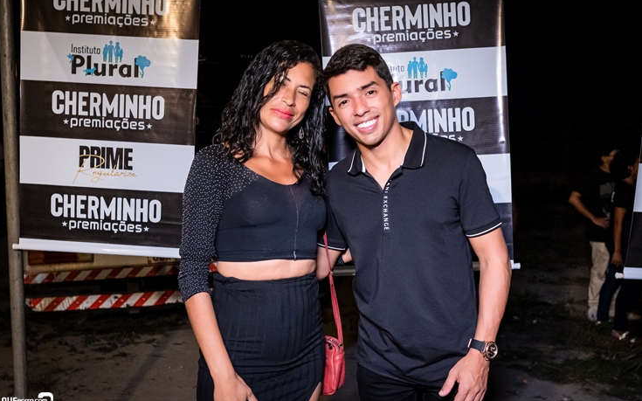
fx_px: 647
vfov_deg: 34.4
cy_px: 199
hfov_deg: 52.8
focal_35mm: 37
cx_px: 319
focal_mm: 24
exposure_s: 1/250
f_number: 2.8
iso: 2500
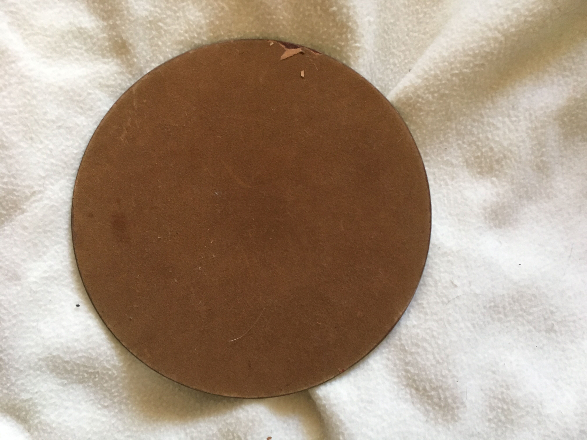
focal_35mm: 29
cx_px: 294
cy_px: 220
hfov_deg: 61.7
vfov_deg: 48.2
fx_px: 492
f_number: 2.2
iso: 200
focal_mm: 4.15
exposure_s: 1/20
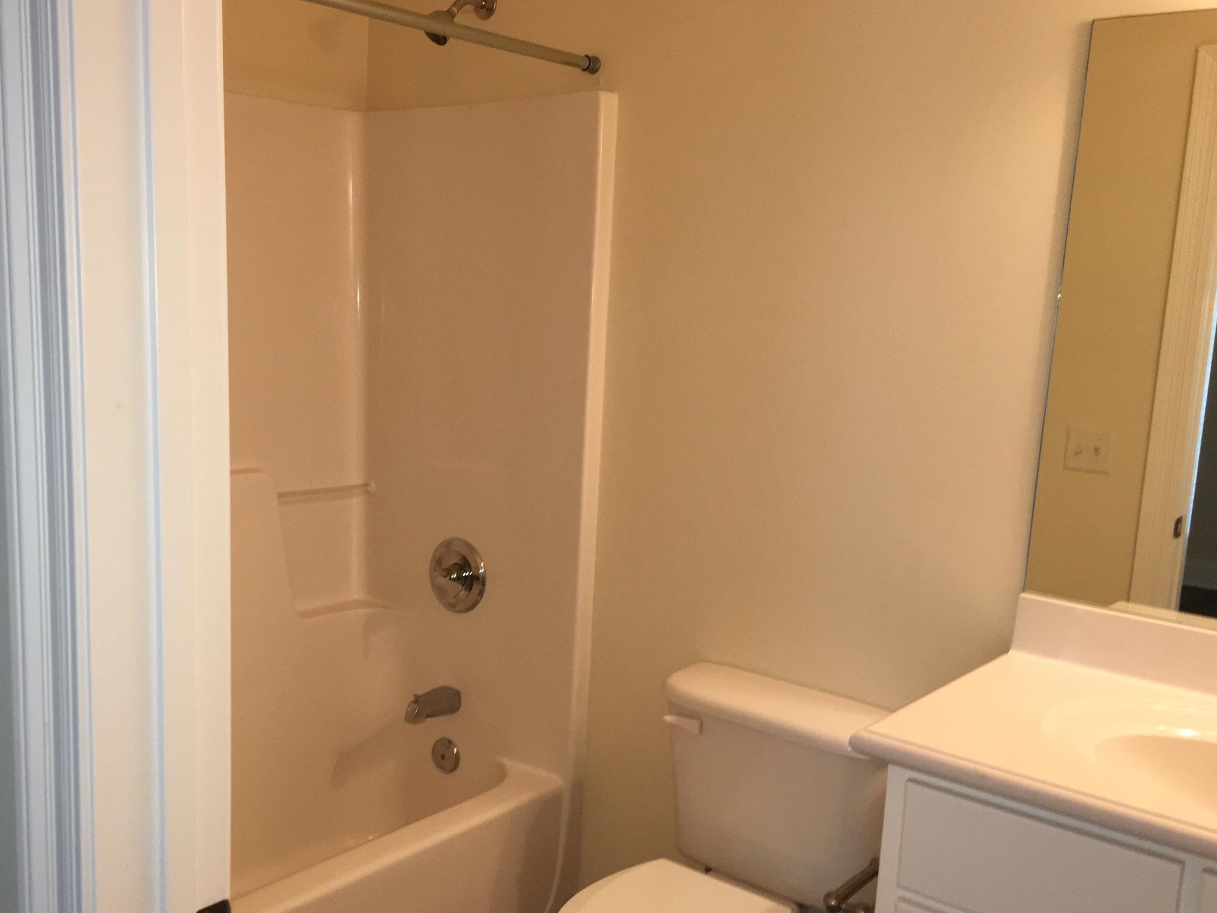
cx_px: 510
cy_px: 492
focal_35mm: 35
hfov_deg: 52.4
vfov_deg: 40.7
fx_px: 1230
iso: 64
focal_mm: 4.15
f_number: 2.2
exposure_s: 1/30
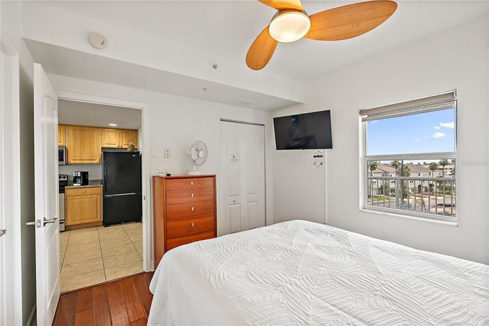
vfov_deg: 72.1
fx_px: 224
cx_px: 244
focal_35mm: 16
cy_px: 163
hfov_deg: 95.0
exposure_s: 1/80
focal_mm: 16.5
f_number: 4
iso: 1600
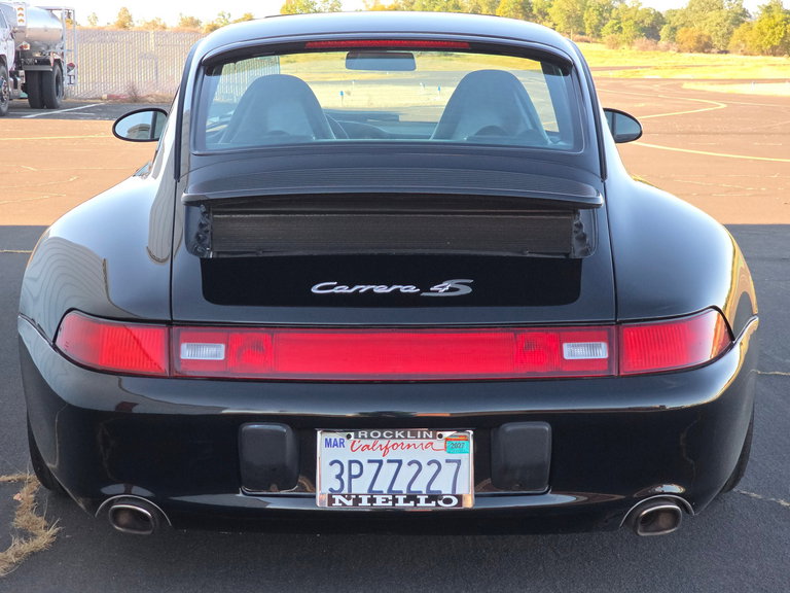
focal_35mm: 69
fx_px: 1575
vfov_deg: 21.3
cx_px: 395
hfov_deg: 28.2
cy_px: 296
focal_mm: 7.9
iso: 50
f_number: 2.4
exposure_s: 1/208
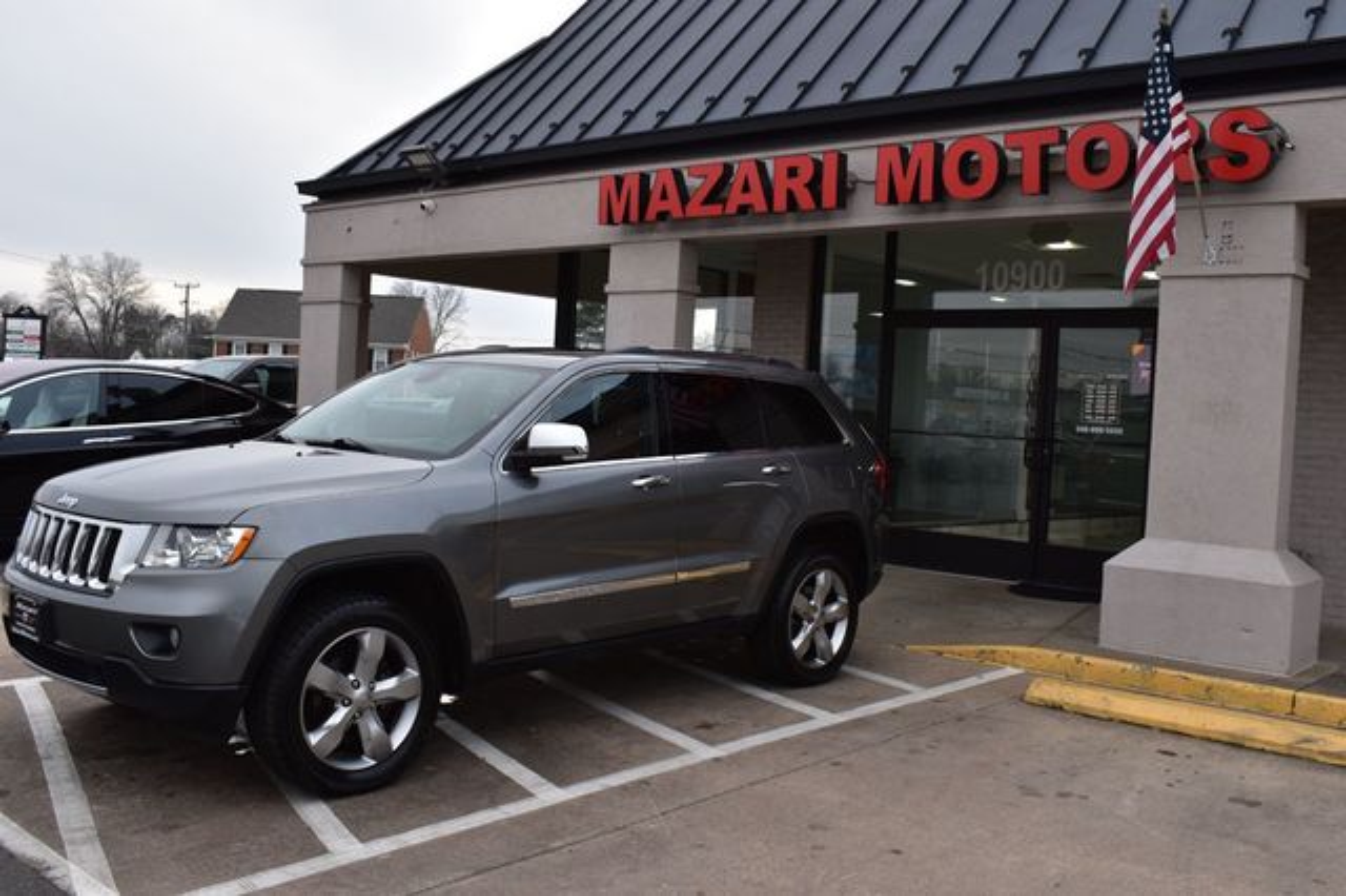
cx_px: 673
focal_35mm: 34
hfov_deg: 55.1
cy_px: 448
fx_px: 1289
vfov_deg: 38.3
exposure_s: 1/125
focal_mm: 23
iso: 400
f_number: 9
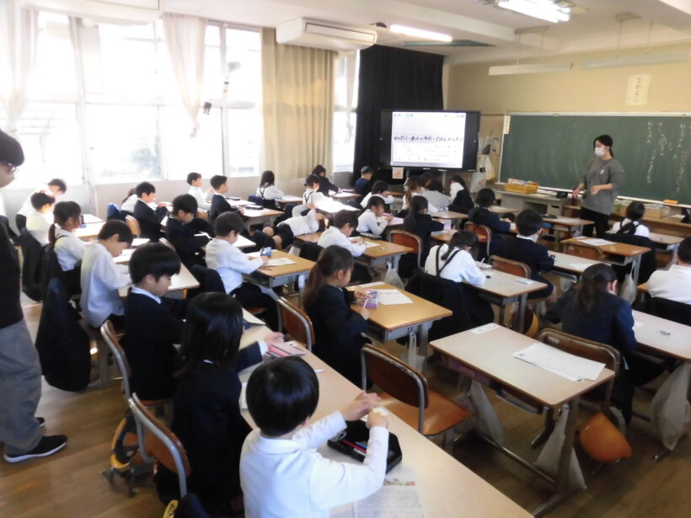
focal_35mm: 24
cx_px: 346
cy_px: 259
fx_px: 479
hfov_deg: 71.6
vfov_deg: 56.8
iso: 250
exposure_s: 1/40
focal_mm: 4.3
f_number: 3.1
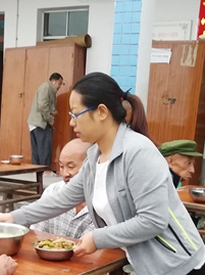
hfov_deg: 21.8
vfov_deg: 27.9
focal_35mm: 67
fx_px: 530
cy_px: 247
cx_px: 67
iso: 320
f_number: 1.8
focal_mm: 3.83
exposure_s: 1/33.3
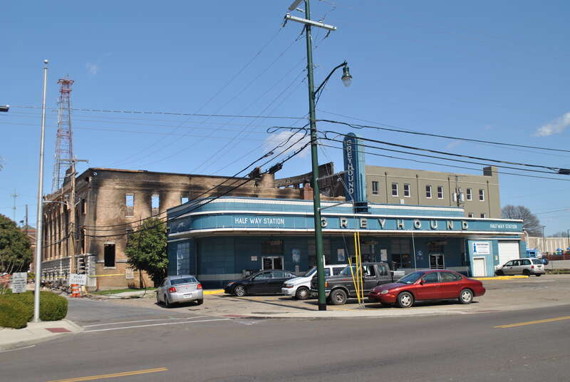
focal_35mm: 36
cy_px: 191
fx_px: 571
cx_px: 285
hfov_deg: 53.1
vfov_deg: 37.0
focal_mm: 24
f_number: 7.1
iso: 100
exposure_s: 1/200
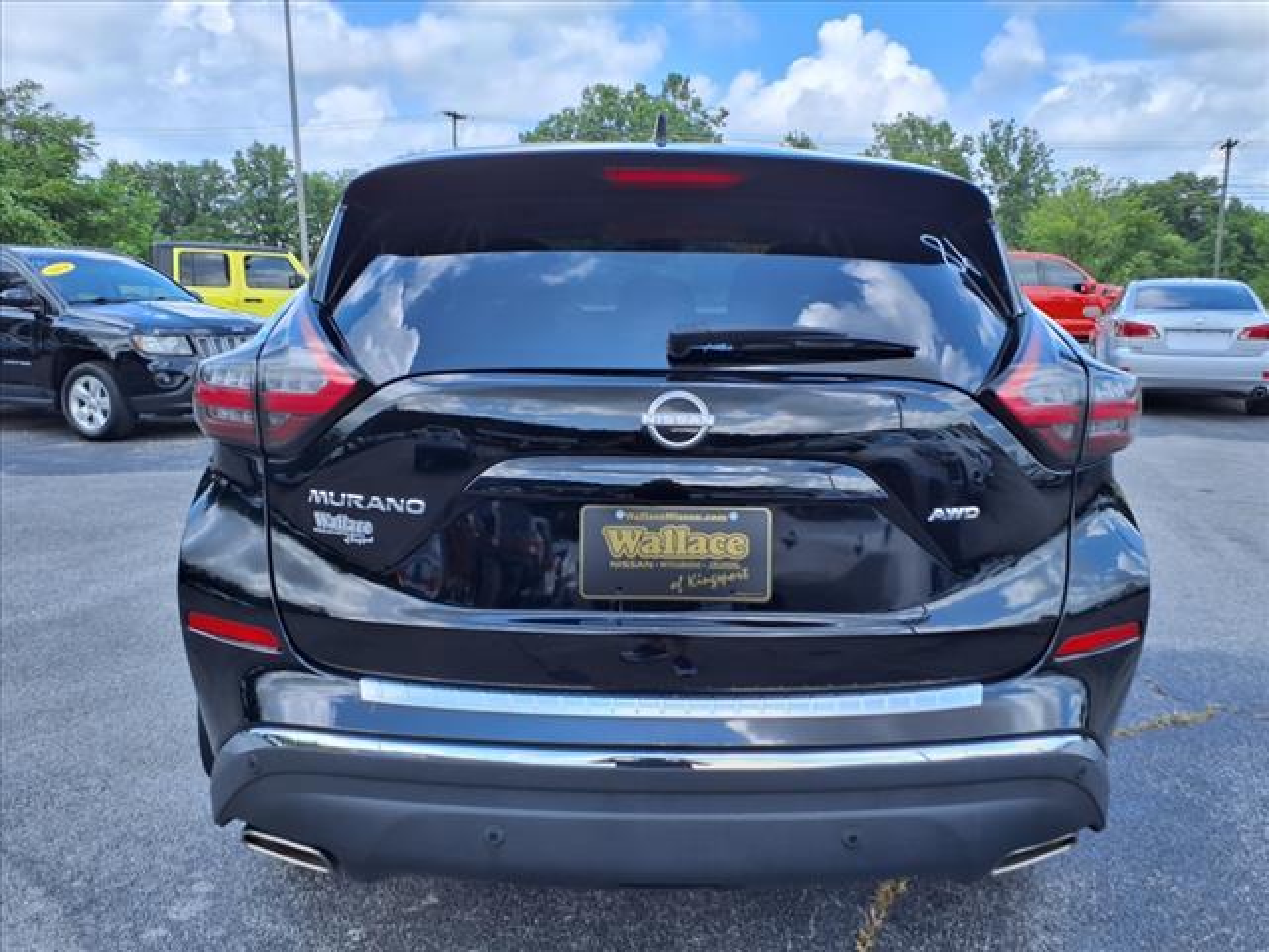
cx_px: 634
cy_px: 476
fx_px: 990
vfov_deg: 51.4
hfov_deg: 65.3
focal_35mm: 27
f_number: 1.9
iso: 40
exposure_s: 1/714
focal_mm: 3.58
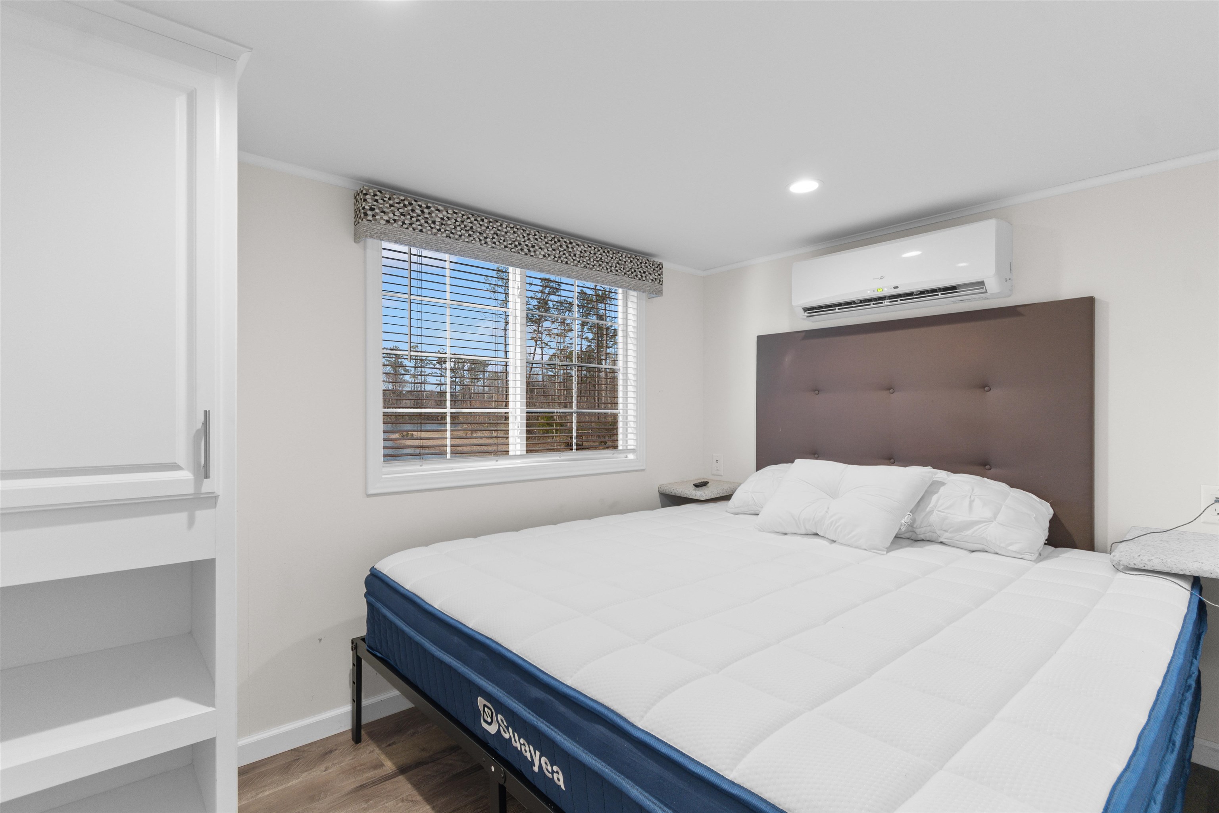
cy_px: 406
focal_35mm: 16
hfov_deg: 96.7
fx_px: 542
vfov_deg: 73.7
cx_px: 610
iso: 100
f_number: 4.8
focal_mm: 11
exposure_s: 1/1.25
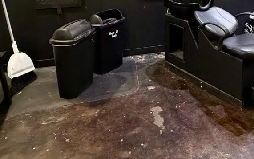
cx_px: 205
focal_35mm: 39
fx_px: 270
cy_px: -38
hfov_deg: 47.5
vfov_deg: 28.1
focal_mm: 2.22
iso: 640
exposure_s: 1/60
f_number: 2.2
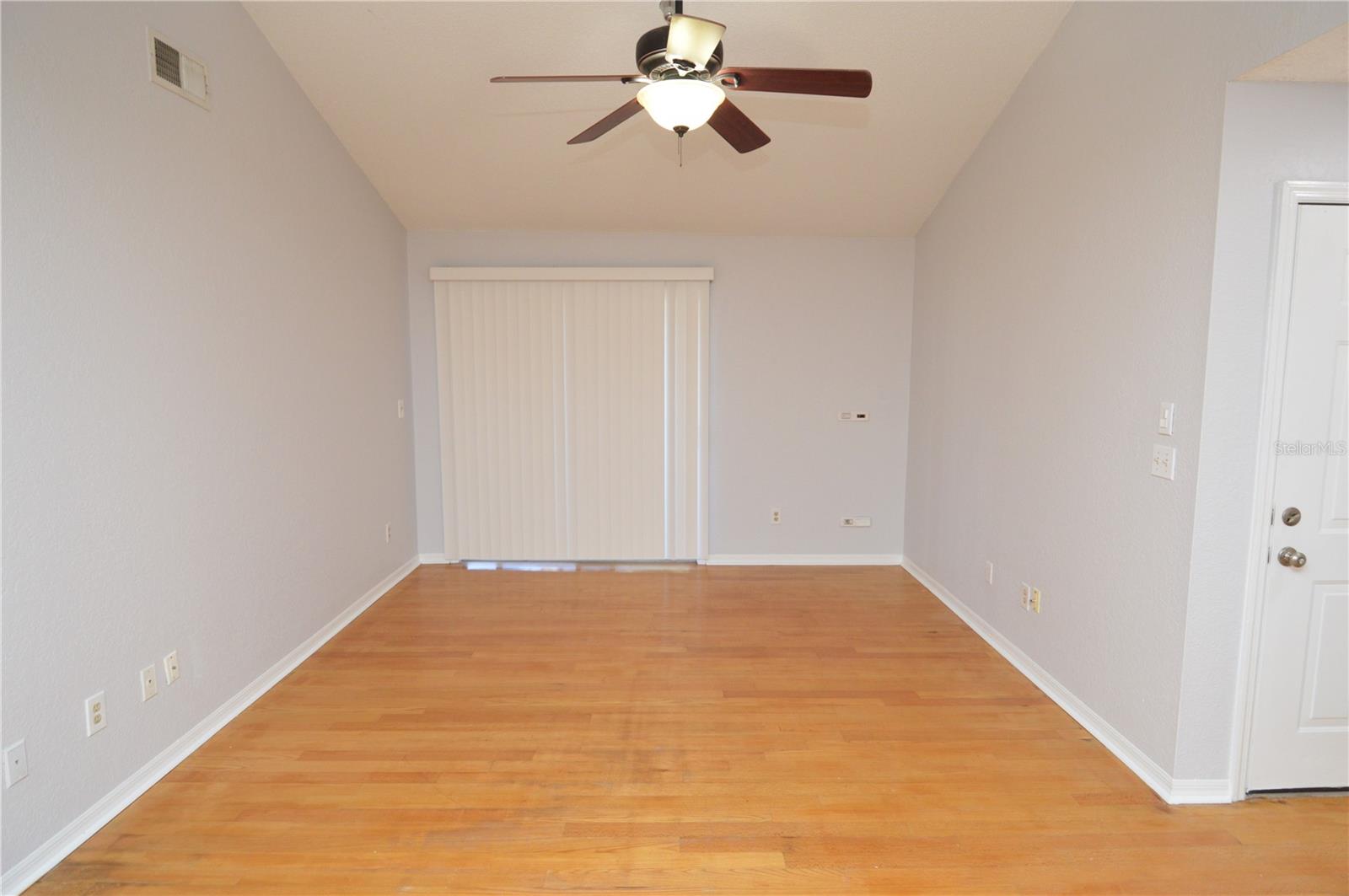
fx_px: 674
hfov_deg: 90.1
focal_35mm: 18
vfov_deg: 67.3
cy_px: 448
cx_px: 674
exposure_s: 1/60
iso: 720
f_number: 4
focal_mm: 12
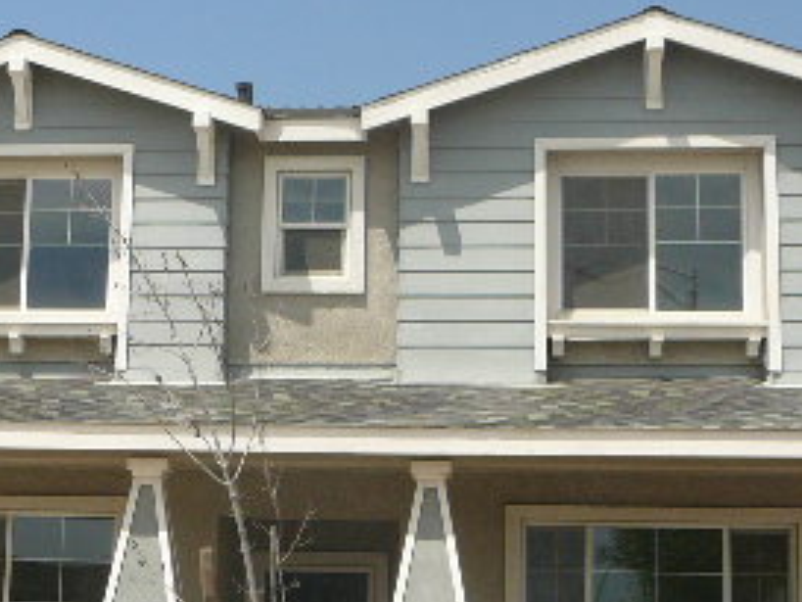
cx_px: 135
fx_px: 1901
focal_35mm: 82
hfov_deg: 23.4
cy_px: 391
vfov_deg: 18.0
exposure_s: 1/640
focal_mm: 5.2
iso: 80
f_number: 5
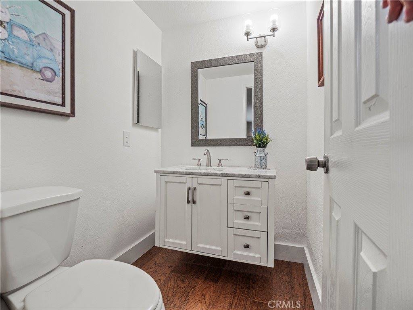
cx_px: 206
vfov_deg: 78.1
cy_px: 155
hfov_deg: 94.5
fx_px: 191
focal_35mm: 16
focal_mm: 8
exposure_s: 1/10
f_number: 4
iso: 200
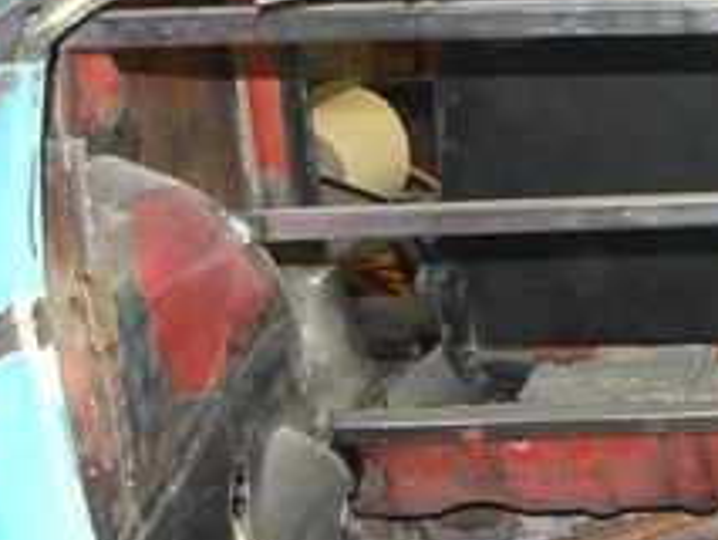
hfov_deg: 17.1
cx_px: 927
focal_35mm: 108
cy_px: 486
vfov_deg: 13.6
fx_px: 2241
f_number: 2.8
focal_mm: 6
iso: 125
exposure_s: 1/25
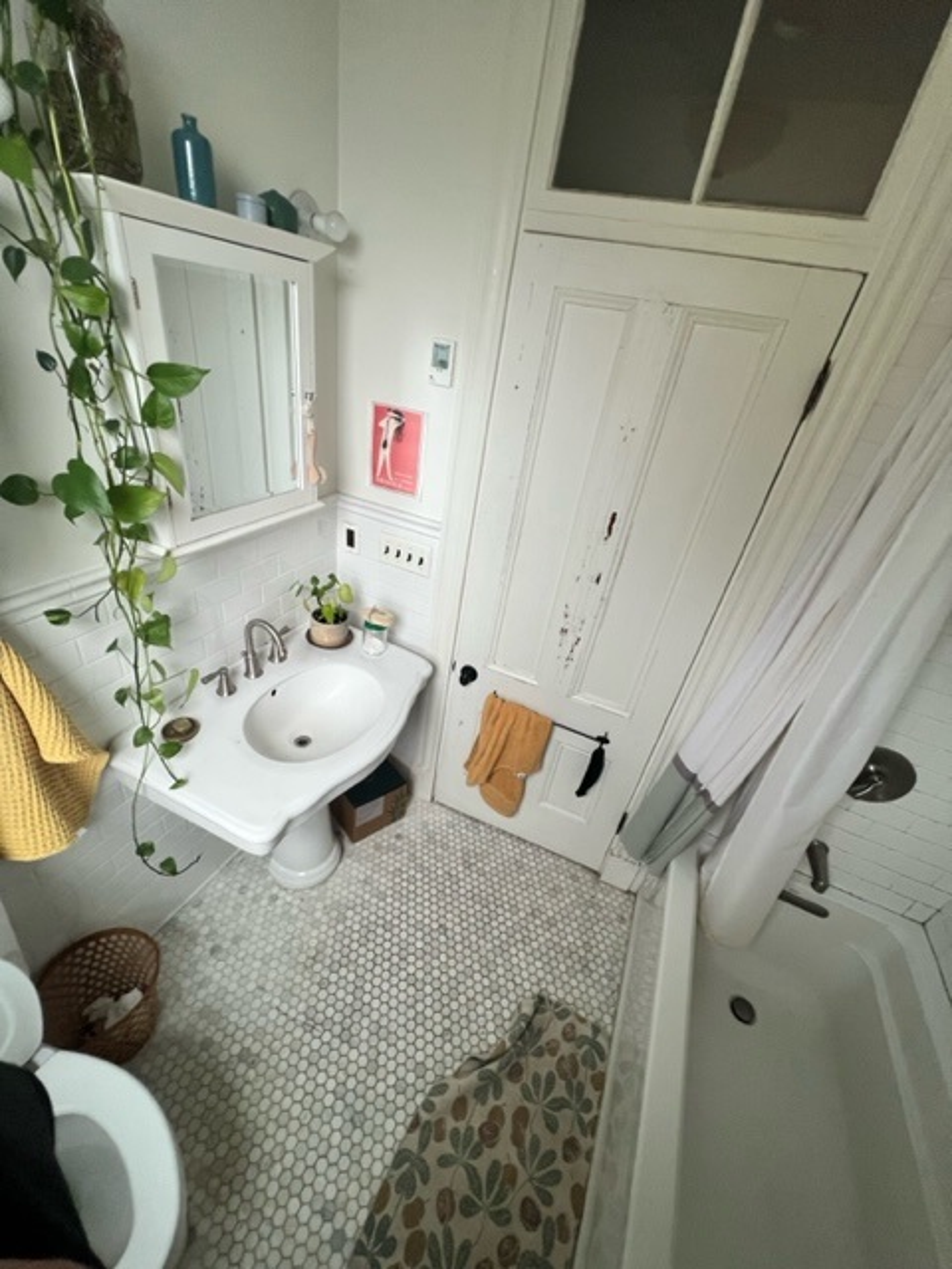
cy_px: 634
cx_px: 476
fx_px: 477
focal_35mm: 13
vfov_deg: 106.2
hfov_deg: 89.9
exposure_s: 1/99
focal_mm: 1.57
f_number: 1.8
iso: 160
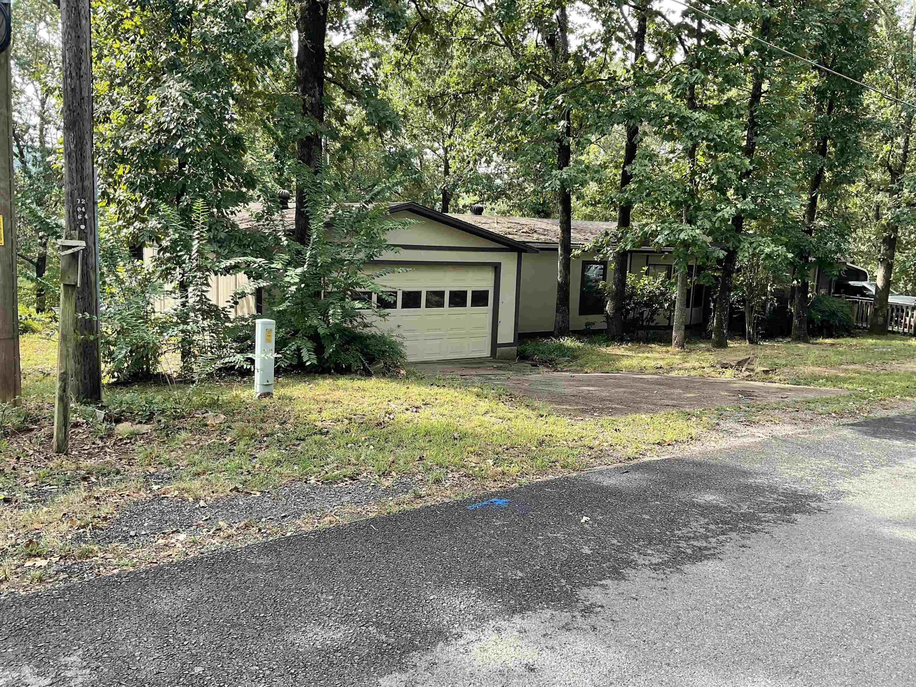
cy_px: 344
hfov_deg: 61.7
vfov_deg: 48.2
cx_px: 458
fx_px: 767
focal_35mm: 29
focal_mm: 3
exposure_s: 1/182
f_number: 1.8
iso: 16
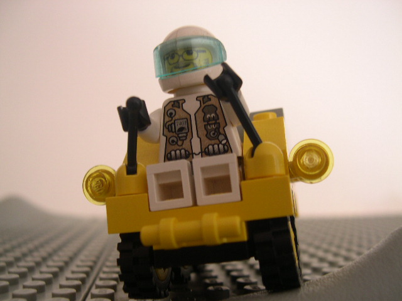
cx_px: 201
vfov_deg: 37.7
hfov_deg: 49.0
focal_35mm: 38
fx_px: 441
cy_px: 150
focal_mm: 8
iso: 100
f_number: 2.8
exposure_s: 1/6.1
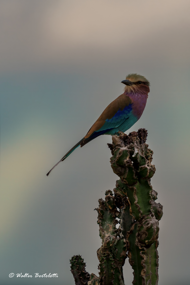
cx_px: 95
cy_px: 142
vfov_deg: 5.2
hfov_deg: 3.4
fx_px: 3166
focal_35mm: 400
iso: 200
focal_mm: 400
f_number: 3.5
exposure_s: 1/2000
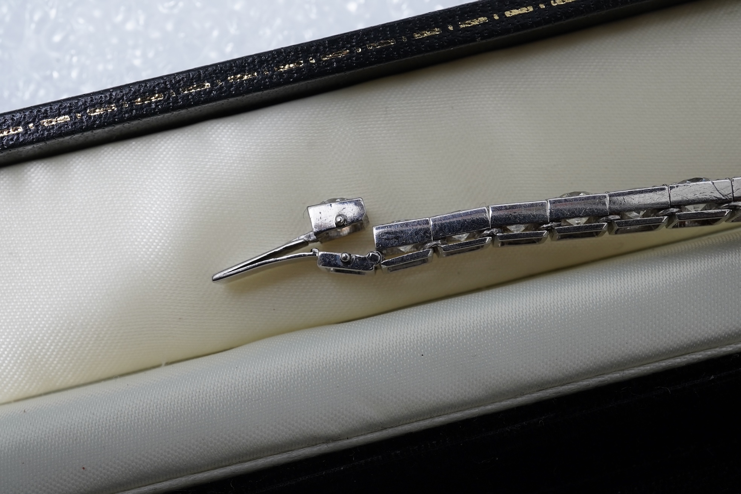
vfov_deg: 29.9
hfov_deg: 43.6
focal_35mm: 45
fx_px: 926
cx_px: 370
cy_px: 247
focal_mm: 30
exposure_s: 1/125
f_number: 18
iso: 400
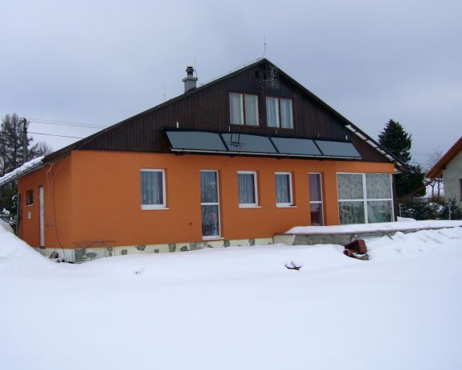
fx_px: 520
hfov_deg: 47.9
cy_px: 186
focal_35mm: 38
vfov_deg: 39.2
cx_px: 225
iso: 100
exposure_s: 1/500
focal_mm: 5.8
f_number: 5.6
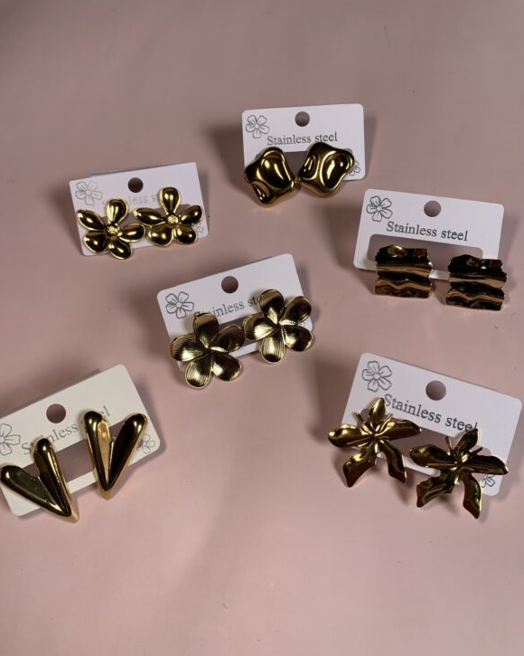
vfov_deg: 62.2
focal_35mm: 28
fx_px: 543
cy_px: 307
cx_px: 262
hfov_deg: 51.5
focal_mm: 4.25
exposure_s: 1/122
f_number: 1.8
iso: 40
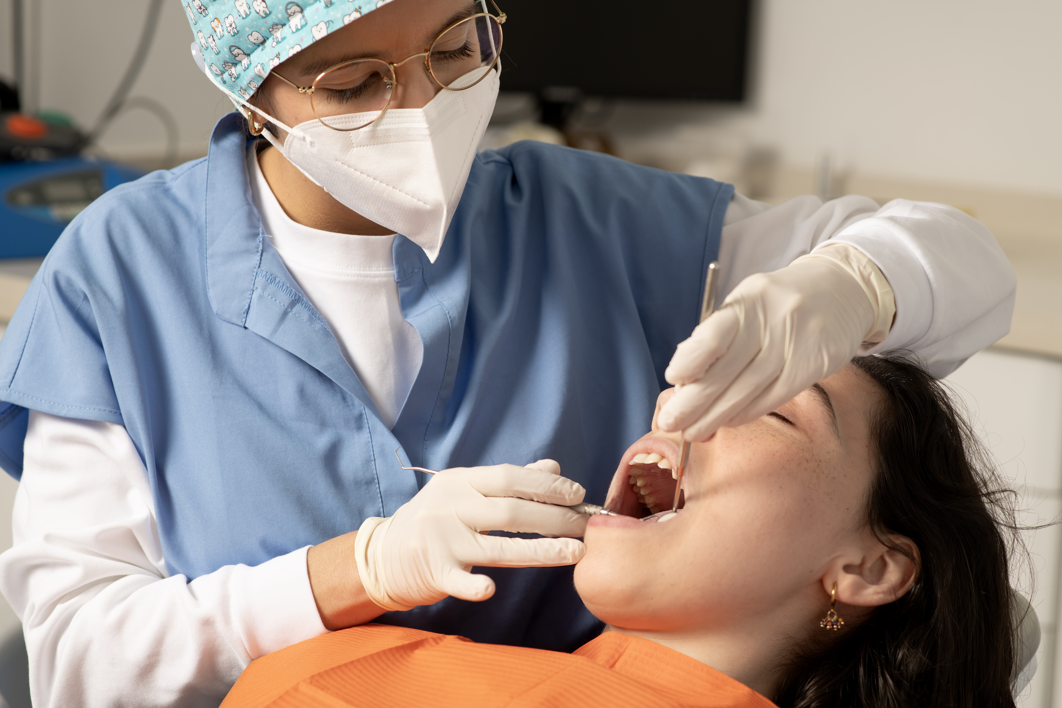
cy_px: 354
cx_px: 531
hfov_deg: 23.9
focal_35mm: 85
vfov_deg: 16.1
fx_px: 2507
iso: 100
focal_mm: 85
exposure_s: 1/125
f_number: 5.6
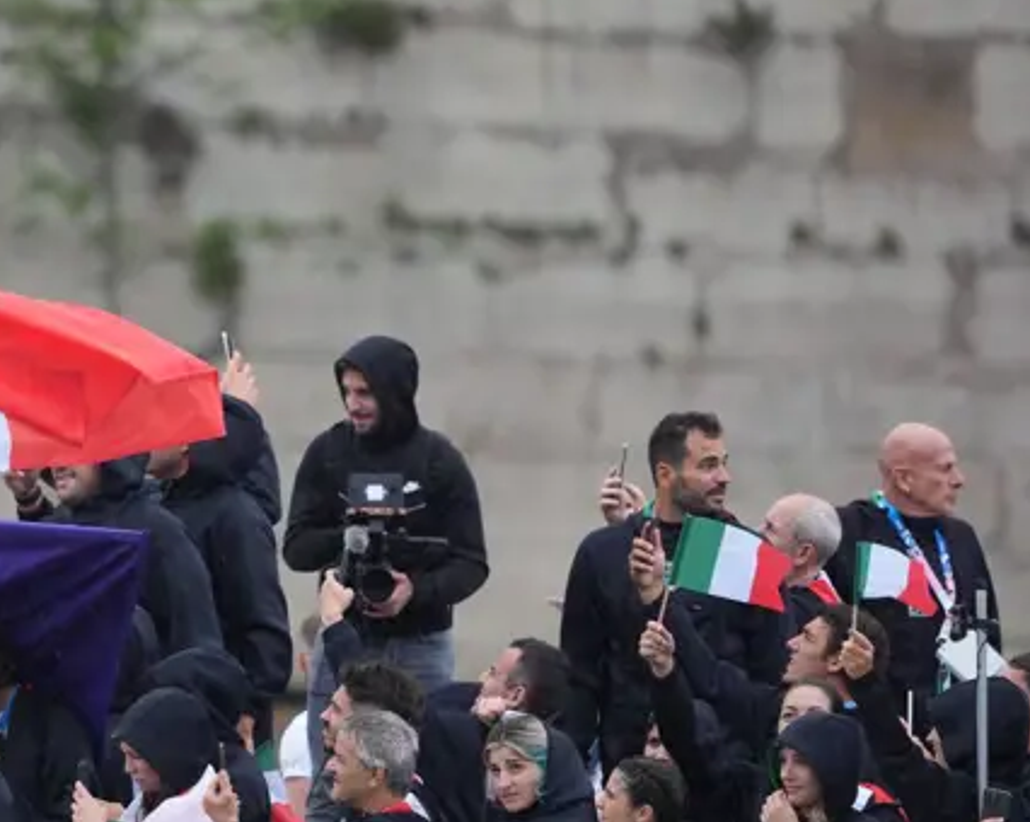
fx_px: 23634
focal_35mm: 776
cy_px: 336
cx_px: 82
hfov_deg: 2.5
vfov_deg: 2.0
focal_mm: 400
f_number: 2.8
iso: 1600
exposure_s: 1/400
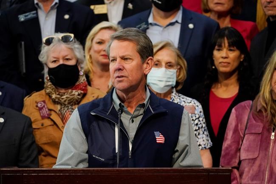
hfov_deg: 11.6
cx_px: 138
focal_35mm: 177
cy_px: 92
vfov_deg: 7.8
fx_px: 1357
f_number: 5.6
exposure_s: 1/640
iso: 8000
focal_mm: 177
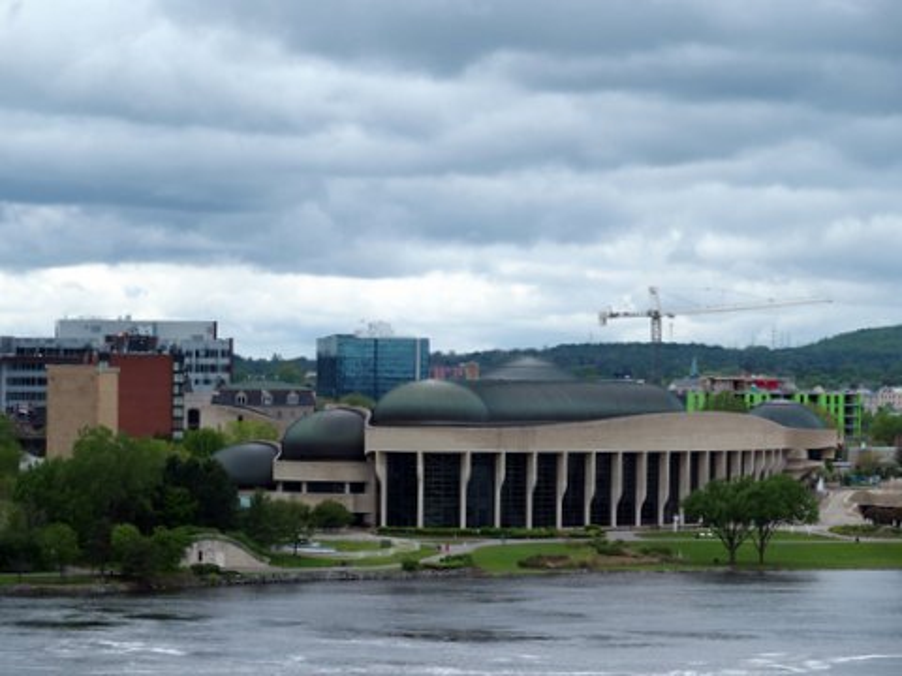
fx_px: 4299
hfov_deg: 12.0
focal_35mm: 165
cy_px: 338
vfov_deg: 9.0
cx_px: 451
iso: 100
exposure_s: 1/800
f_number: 4
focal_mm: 35
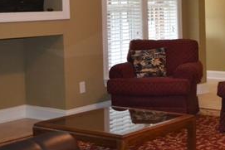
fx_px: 575
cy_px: 10
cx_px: 183
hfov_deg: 21.8
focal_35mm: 92
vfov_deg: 14.7
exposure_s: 1/60
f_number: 4.2
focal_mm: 26
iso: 3200
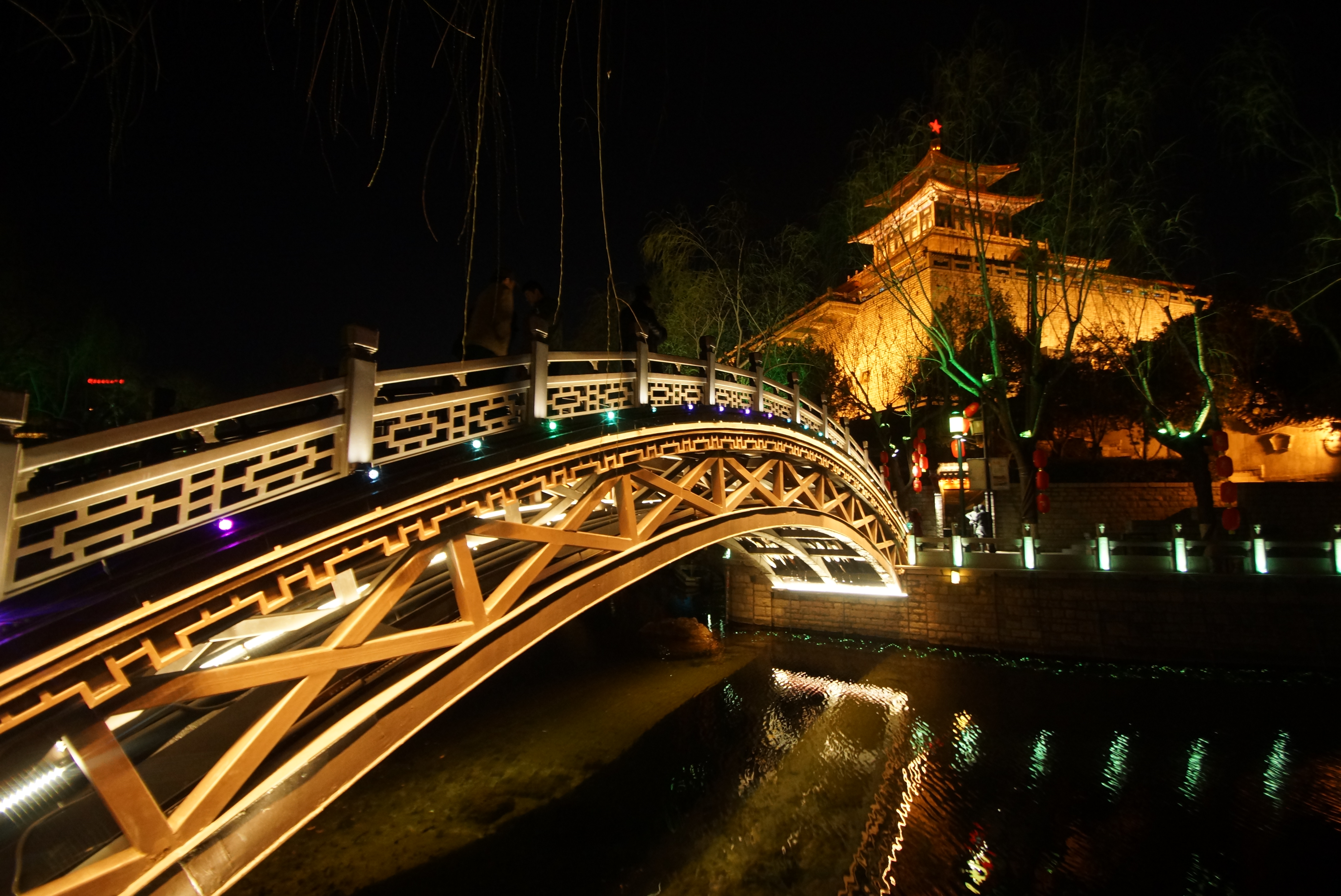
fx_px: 559
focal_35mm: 15
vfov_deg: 77.4
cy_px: 448
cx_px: 670
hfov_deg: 100.4
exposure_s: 1/30
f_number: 3.5
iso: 800
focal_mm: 10
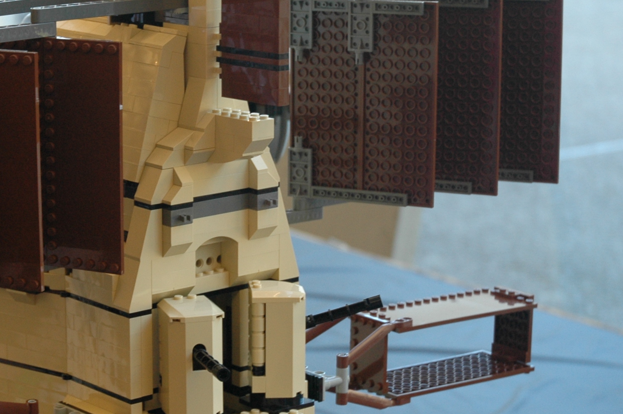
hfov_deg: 17.6
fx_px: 1988
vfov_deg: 11.9
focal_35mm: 115
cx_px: 76
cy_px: 198
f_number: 4.2
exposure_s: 1/60
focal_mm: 38
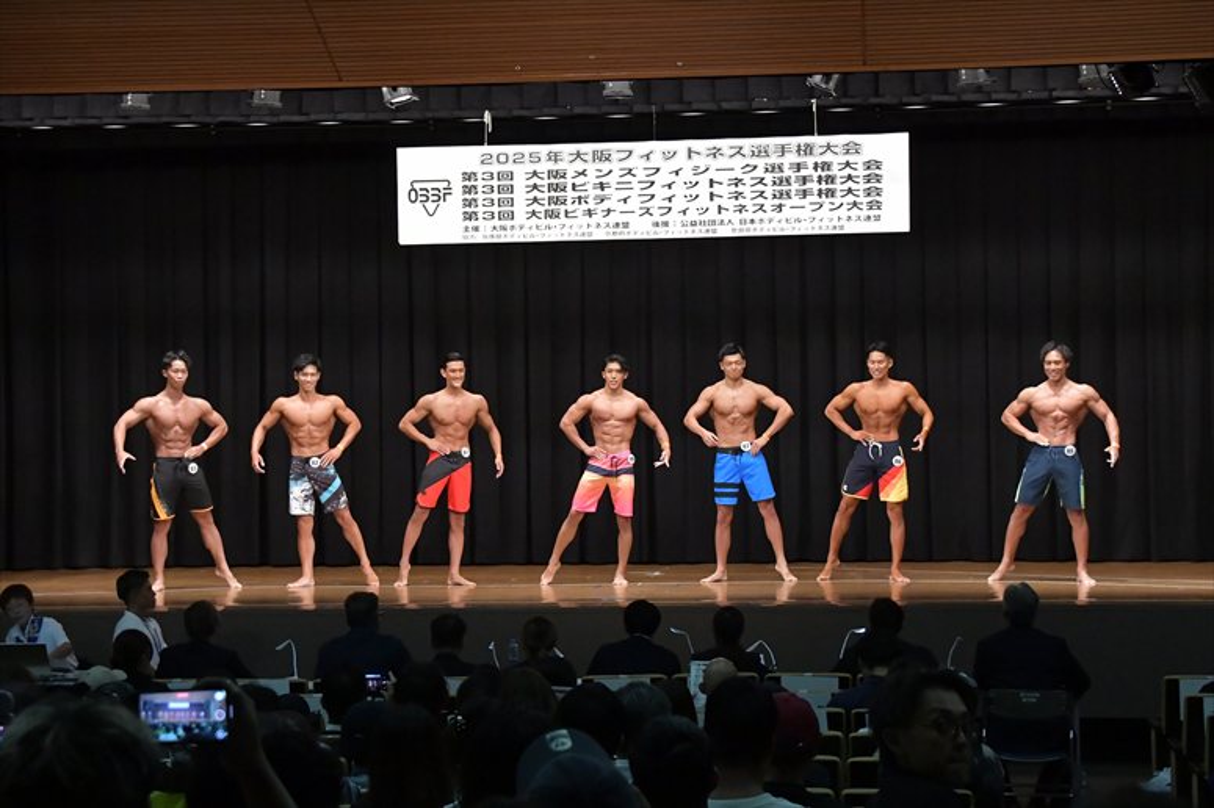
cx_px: 607
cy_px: 404
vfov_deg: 18.2
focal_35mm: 75
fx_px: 2528
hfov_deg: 27.0
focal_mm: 50
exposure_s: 1/400
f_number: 5.6
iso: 6400
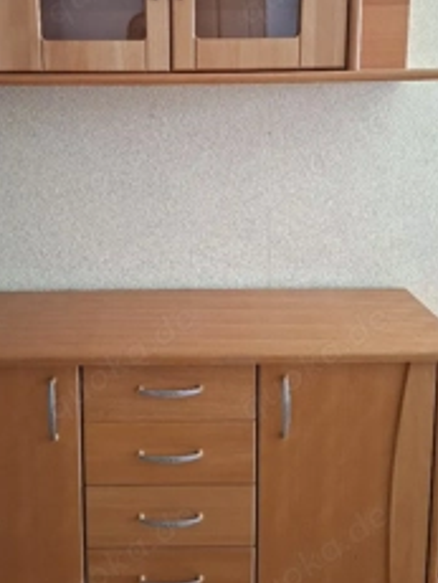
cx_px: 175
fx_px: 674
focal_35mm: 40
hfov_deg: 35.9
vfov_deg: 46.0
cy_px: 193
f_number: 1.8
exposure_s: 1/33
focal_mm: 5.54
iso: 250
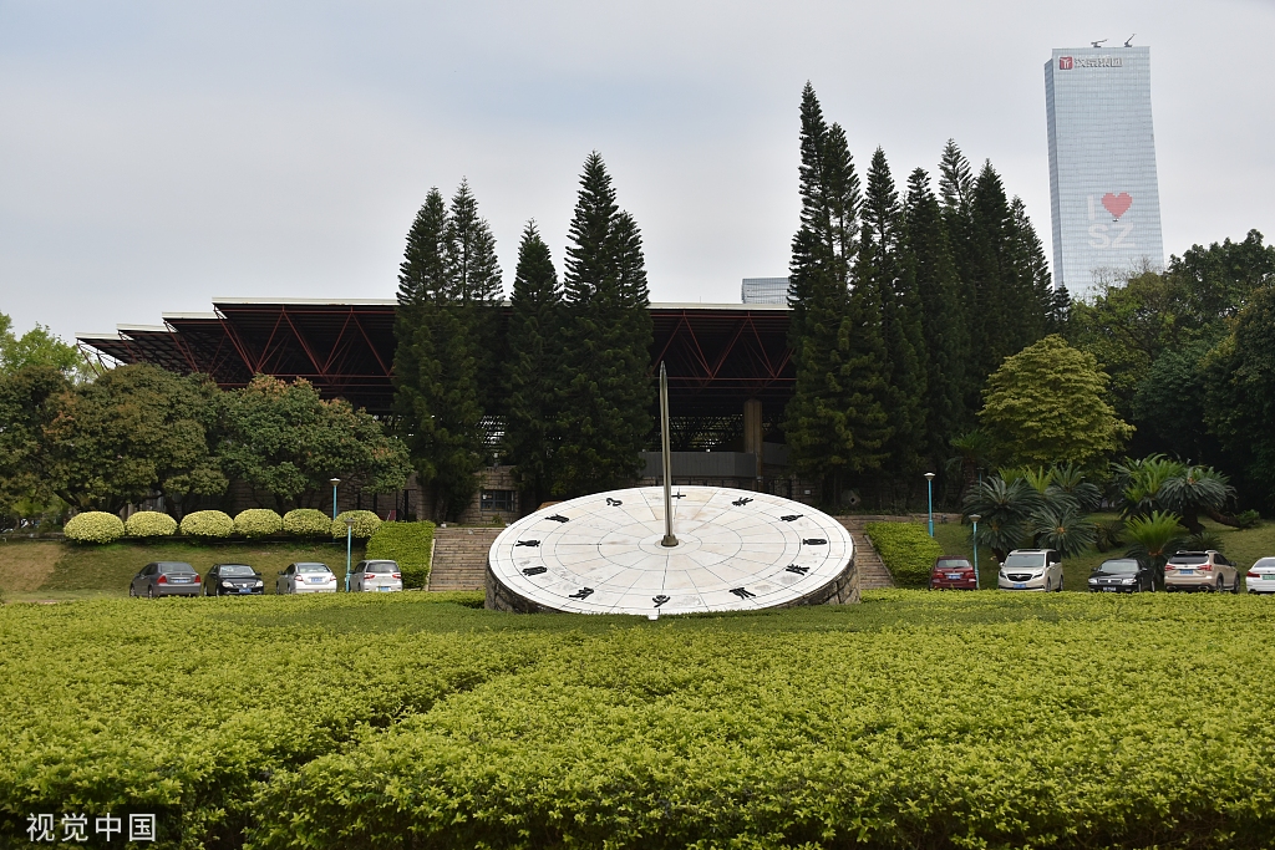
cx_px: 638
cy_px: 425
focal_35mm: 34
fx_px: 1222
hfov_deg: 55.1
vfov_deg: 38.4
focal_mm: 23
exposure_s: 1/800
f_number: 5.6
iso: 100
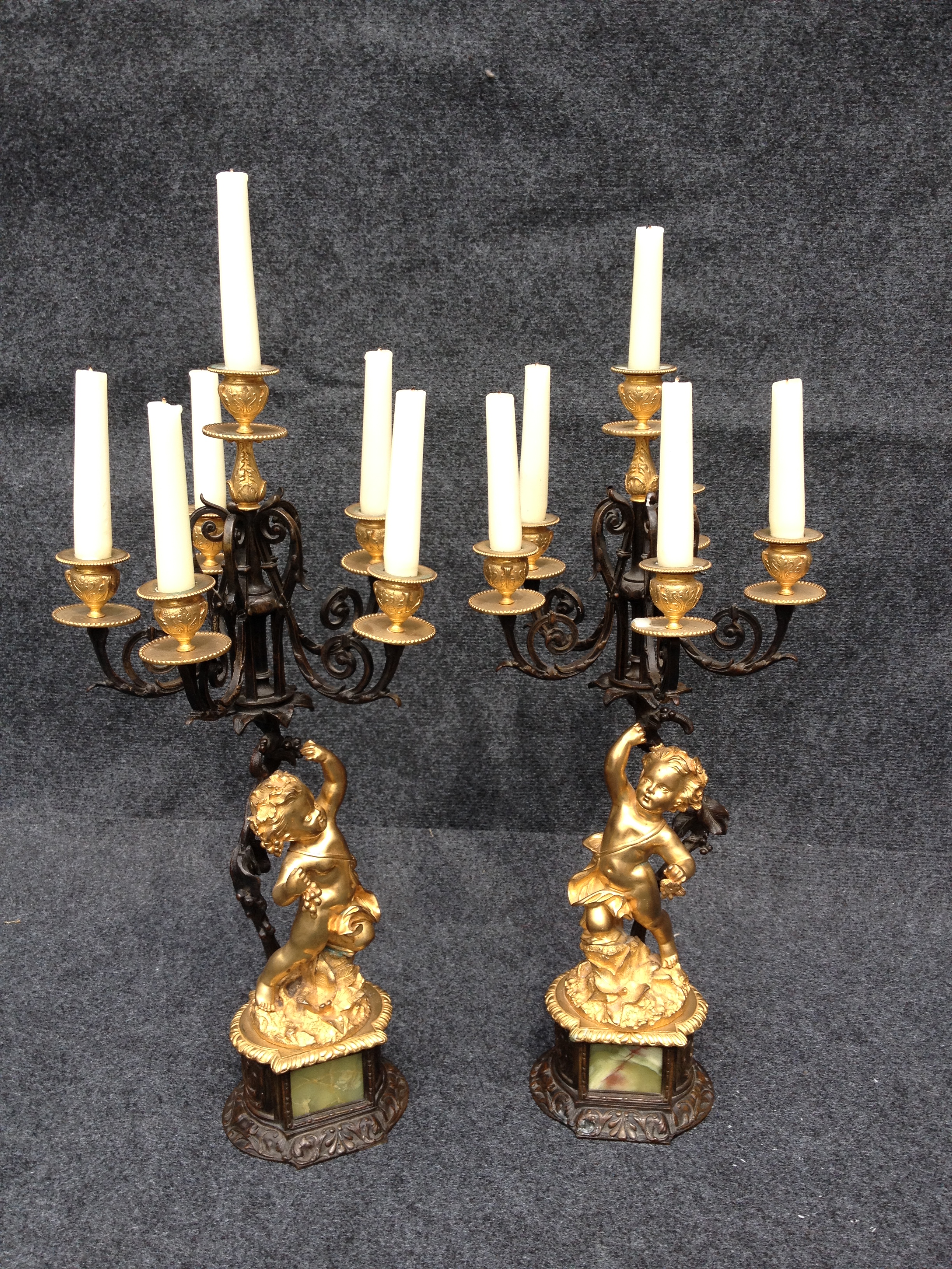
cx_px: 476
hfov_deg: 40.7
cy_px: 634
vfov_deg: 52.6
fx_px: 1283
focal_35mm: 35
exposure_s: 1/381
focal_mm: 4.28
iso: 50
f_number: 2.4
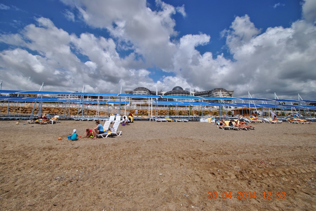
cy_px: 106
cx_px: 158
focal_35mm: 15
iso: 100
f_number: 10
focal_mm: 10
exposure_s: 1/400
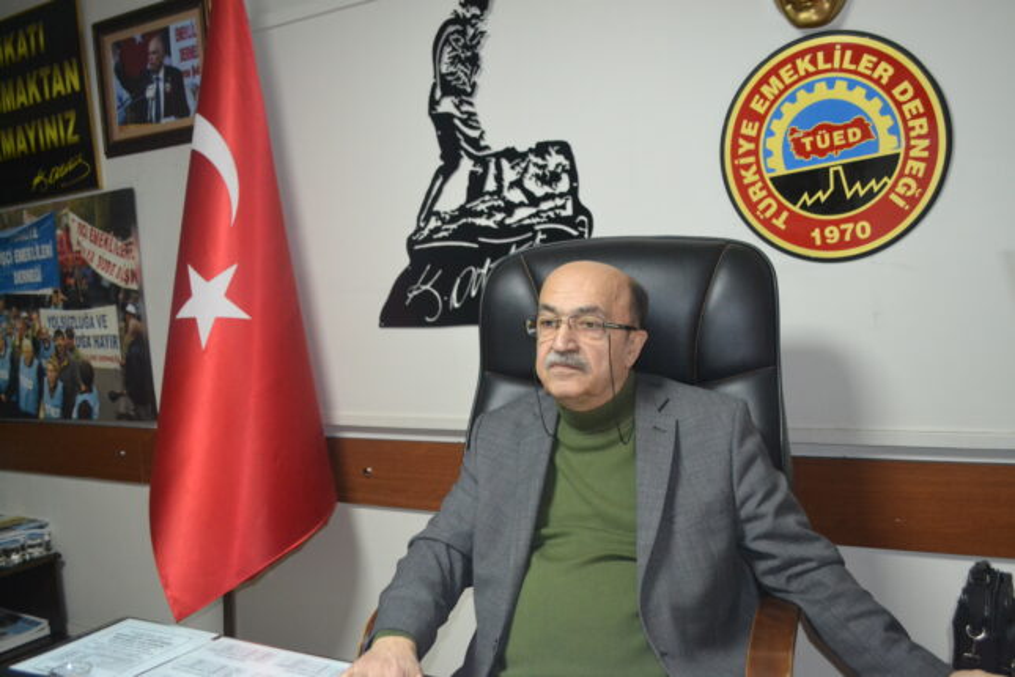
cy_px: 338
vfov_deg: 40.0
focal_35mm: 33
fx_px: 930
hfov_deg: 57.2
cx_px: 508
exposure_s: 1/60
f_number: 4
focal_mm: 22
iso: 2000
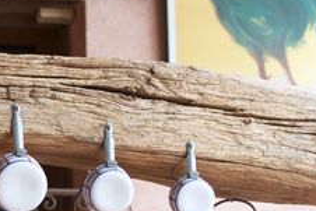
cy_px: 169
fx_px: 2802
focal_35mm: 319
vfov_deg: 4.3
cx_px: -156
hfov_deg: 6.4
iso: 1600
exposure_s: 1/500
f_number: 5
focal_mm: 86
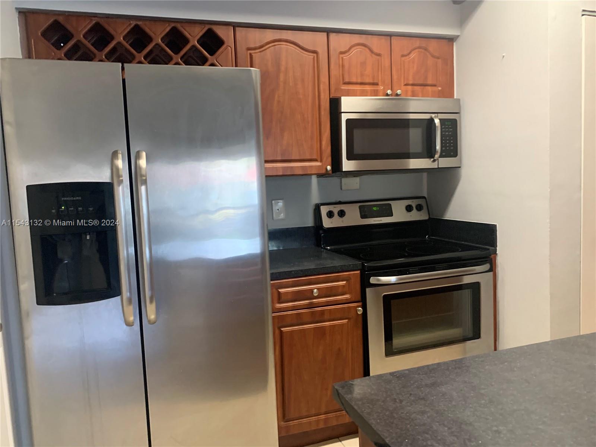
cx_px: 298
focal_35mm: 26
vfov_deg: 53.1
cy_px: 224
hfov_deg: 67.3
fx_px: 448
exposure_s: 1/40
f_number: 1.8
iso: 320
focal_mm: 4.25
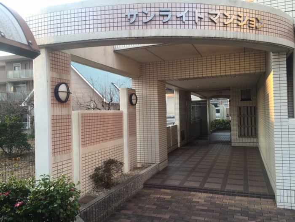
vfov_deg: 48.2
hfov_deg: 61.7
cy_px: 111
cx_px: 148
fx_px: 247
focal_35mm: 29
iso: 32
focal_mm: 4.15
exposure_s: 1/60
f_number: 2.2
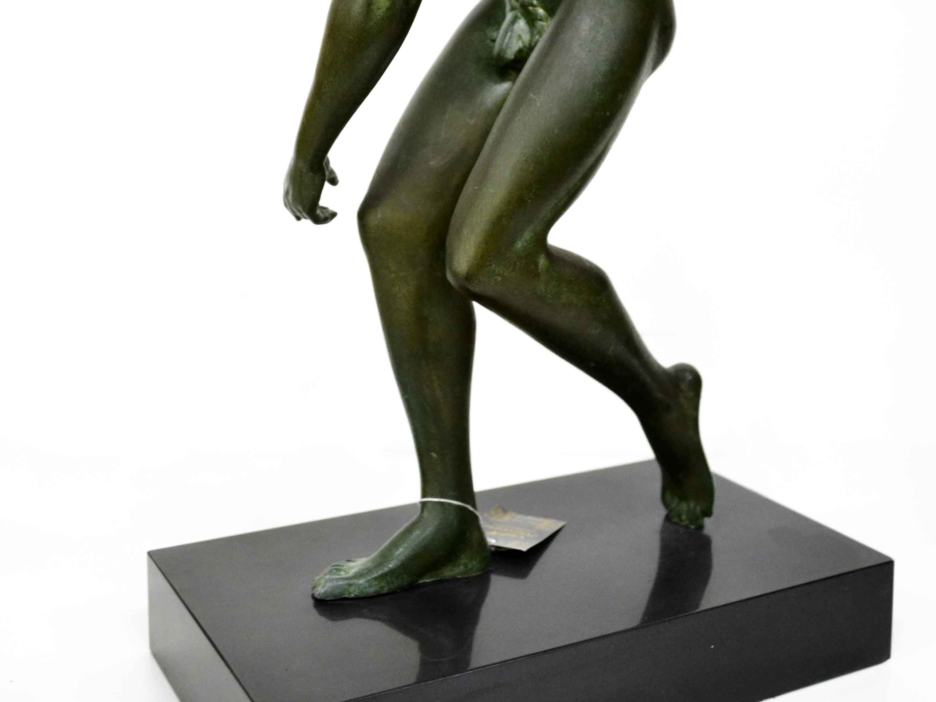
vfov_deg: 29.6
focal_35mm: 48
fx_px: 1298
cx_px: 467
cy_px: 147
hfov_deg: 39.7
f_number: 5.6
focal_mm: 22
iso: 2000
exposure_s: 1/50
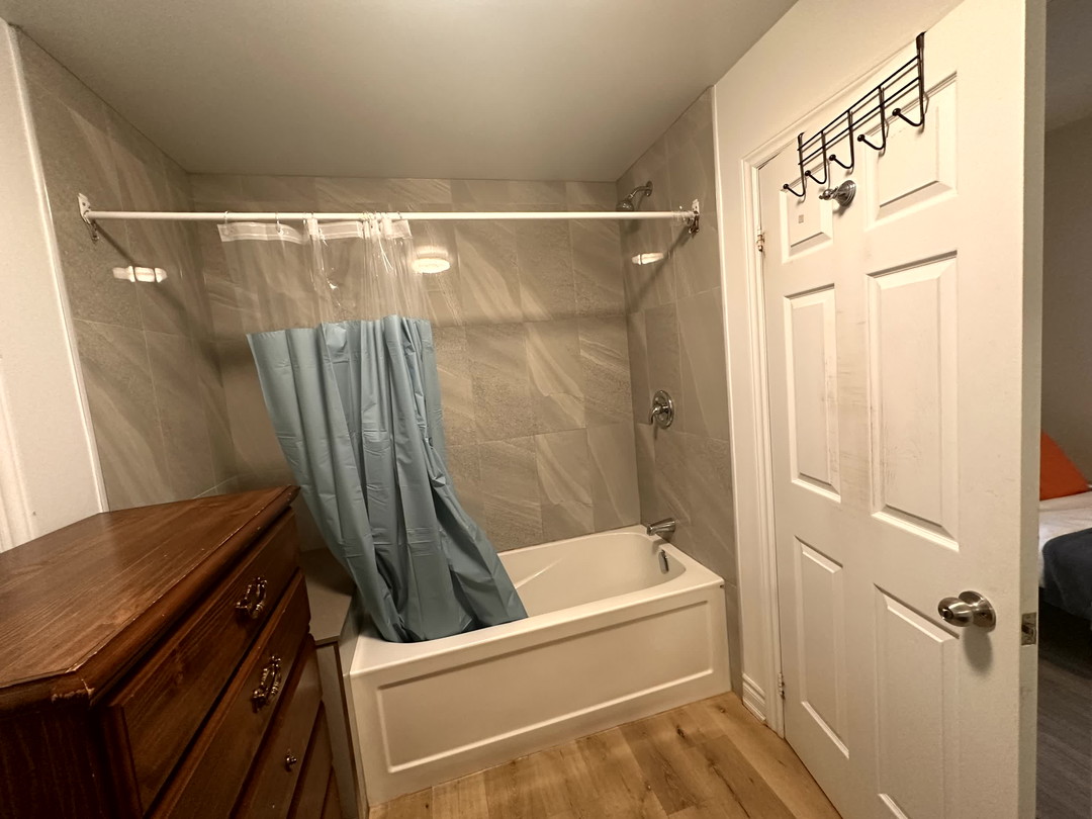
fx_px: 442
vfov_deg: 85.7
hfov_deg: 102.1
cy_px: 410
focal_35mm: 14
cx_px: 546
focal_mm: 2.22
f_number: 2.2
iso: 320
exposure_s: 1/60
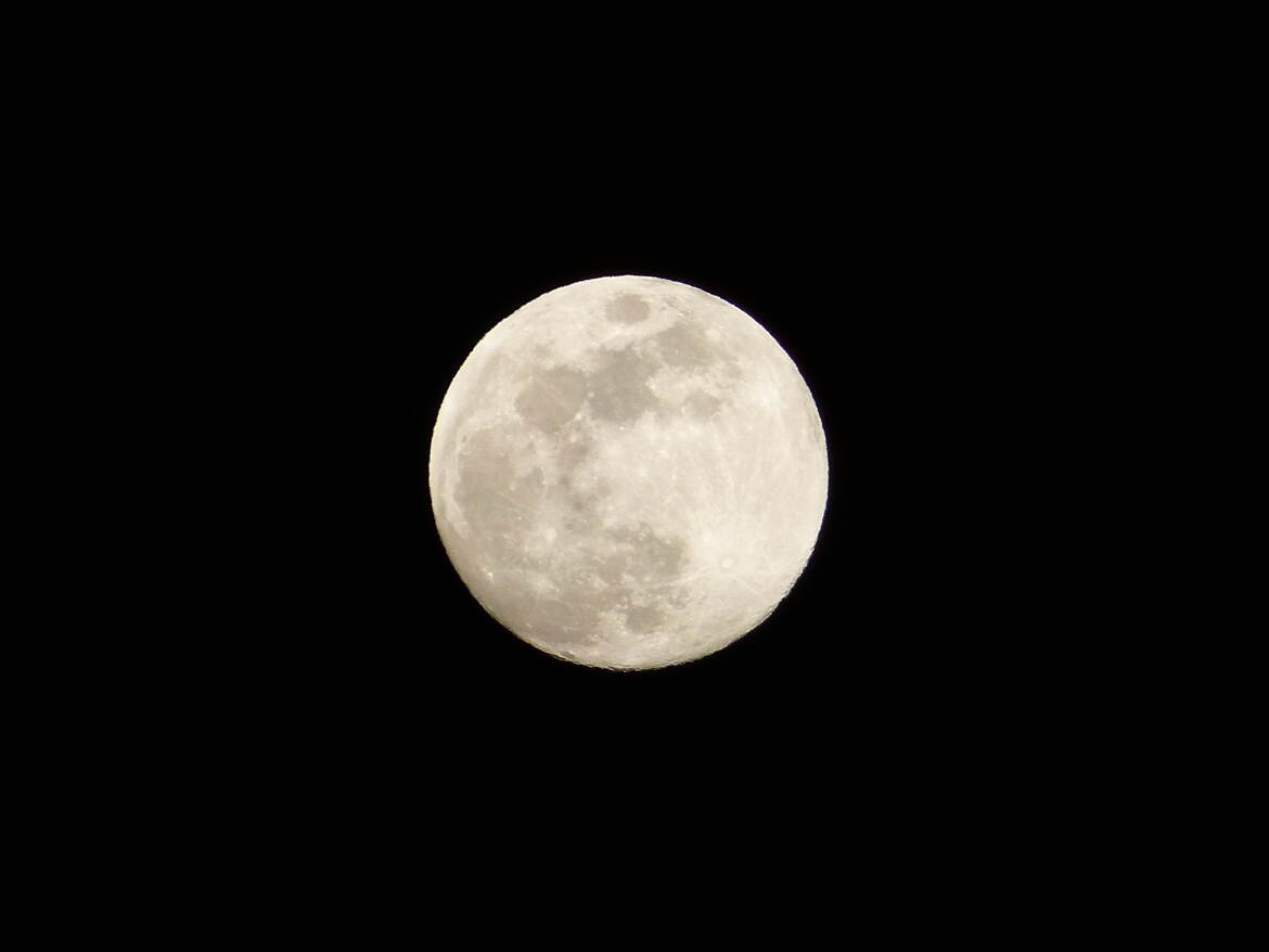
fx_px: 44000
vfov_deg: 1.2
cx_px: 634
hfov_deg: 1.7
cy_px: 476
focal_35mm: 1200
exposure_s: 1/160
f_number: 5.2
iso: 100
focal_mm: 108
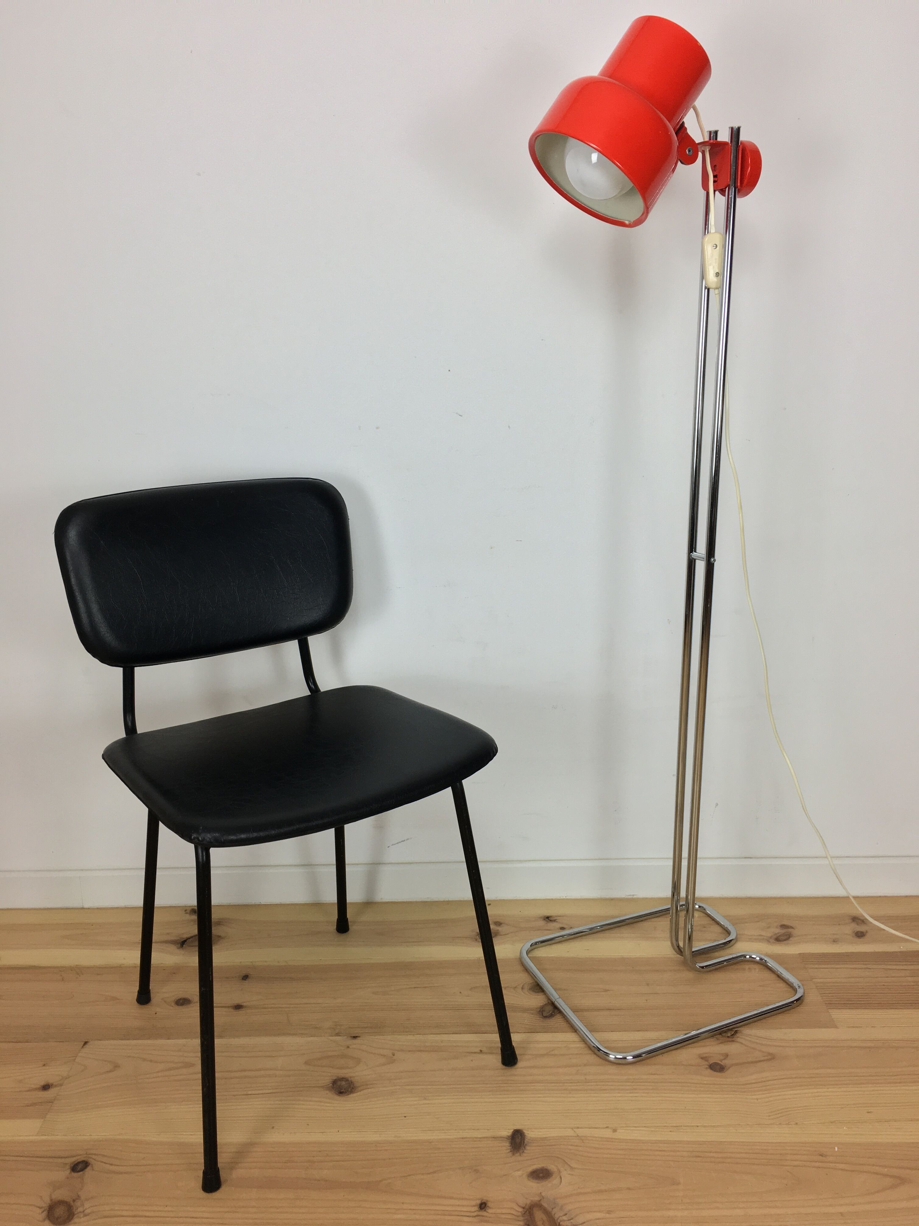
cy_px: 613
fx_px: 1027
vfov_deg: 61.7
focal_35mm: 29
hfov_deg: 48.2
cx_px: 460
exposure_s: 1/33
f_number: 2.2
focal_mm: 4.15
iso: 32
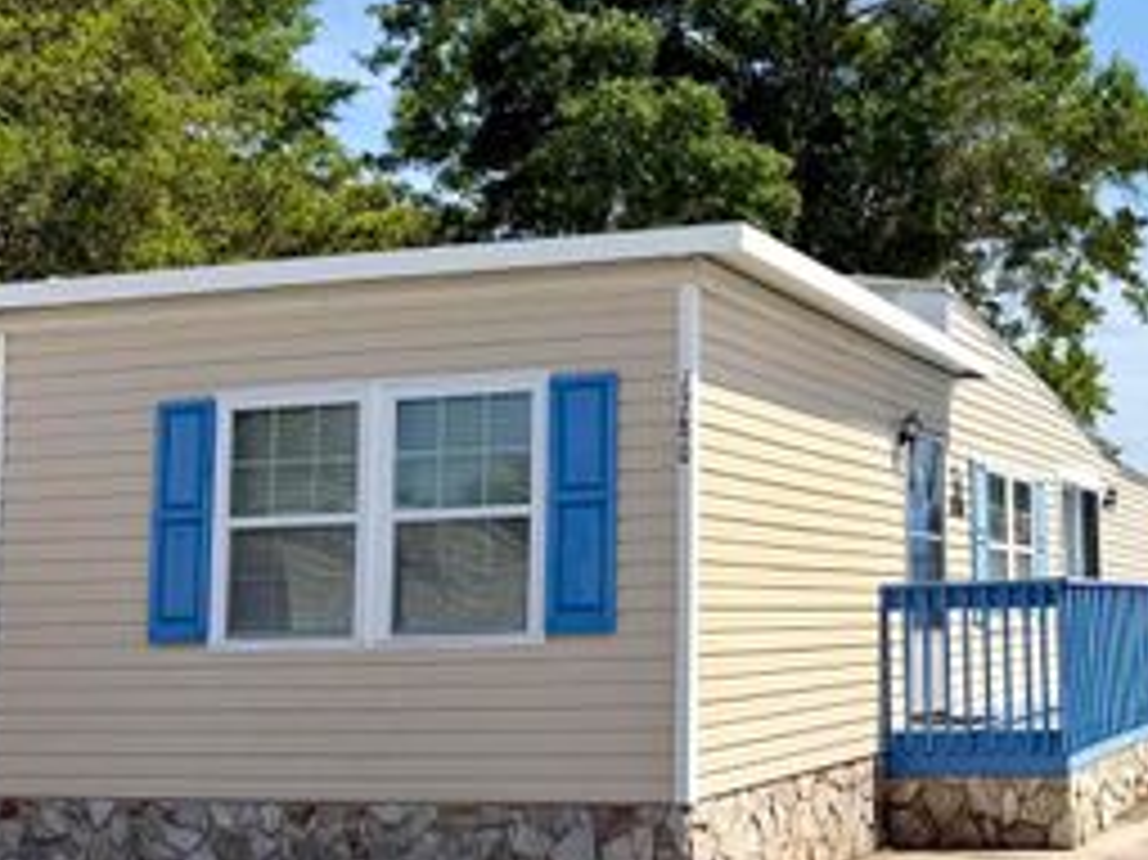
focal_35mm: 47
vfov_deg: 30.9
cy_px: 416
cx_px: 950
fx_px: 1558
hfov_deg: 38.6
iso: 80
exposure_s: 1/7353
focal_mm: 6.76
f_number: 1.78
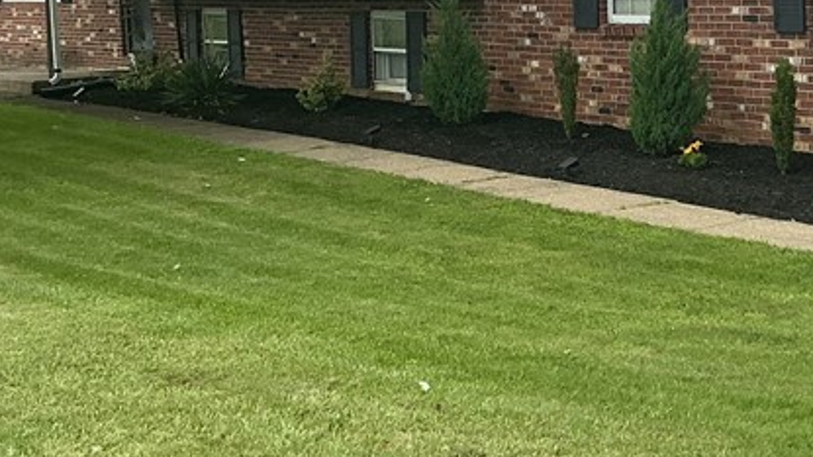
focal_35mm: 78
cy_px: 90
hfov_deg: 26.8
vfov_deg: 15.4
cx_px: 611
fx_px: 1681
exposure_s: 1/842
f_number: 1.8
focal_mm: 3
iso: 25
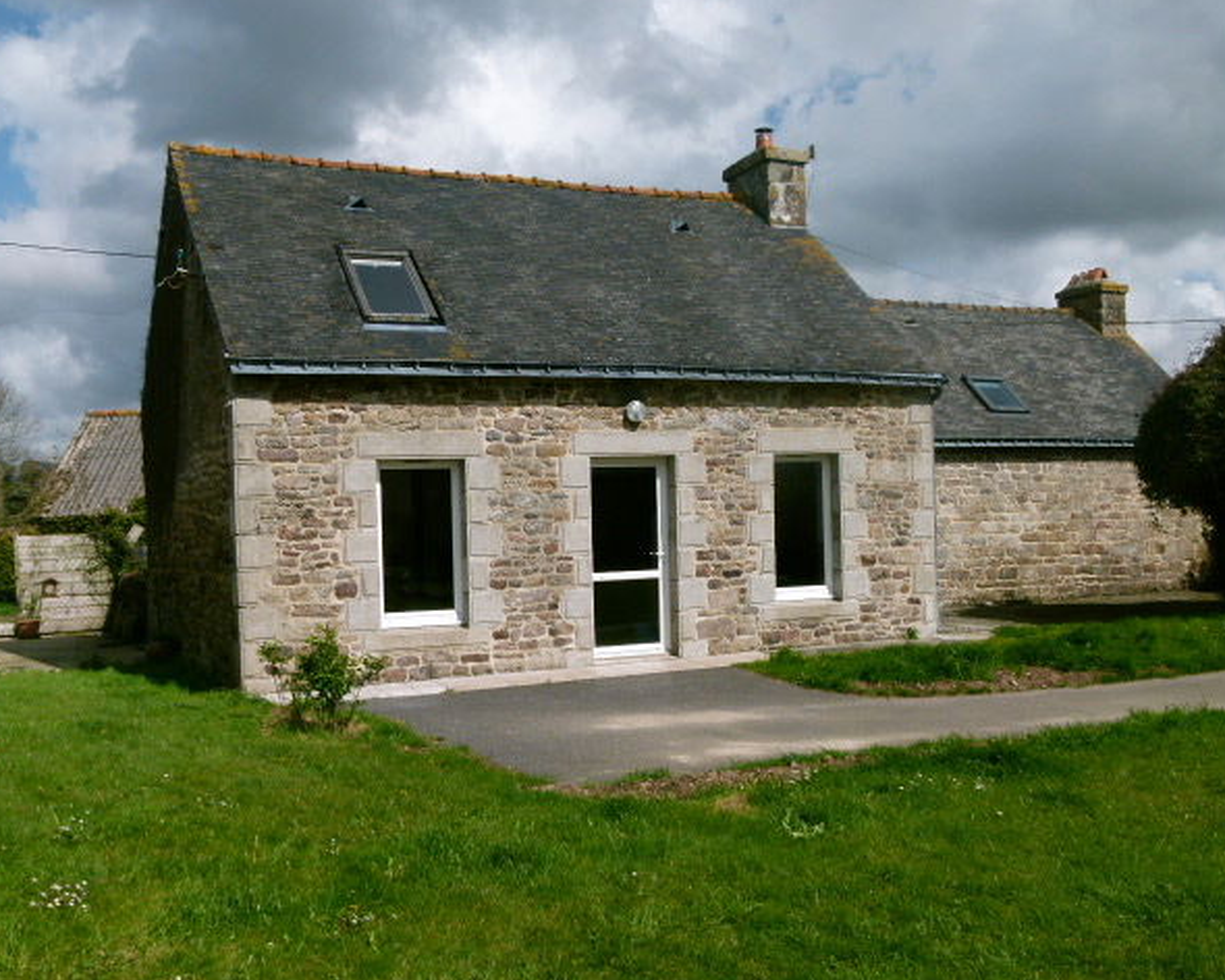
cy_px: 490
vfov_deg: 41.2
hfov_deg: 50.3
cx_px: 637
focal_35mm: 36
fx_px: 1305
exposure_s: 1/1300
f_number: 4
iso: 100
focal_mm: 6.1
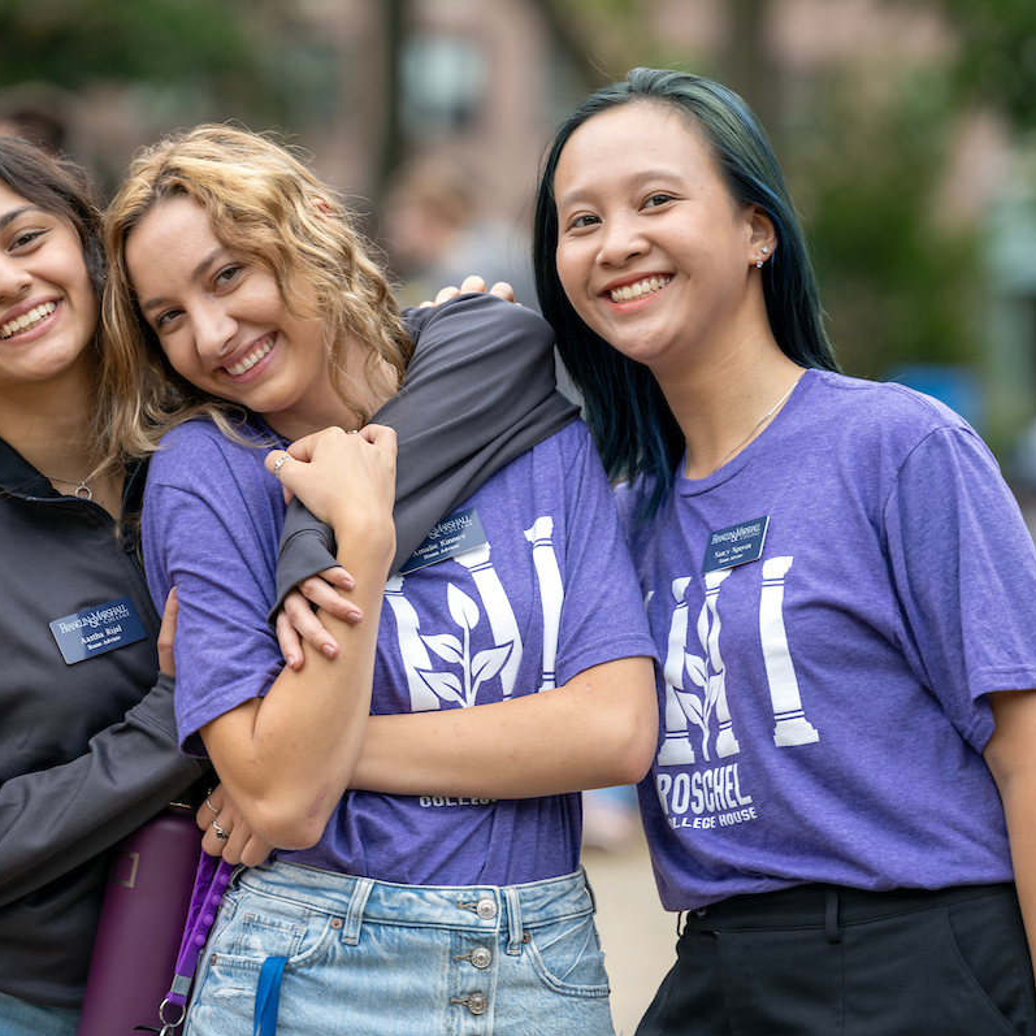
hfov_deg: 8.3
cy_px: 519
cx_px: 451
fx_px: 7144
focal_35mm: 211
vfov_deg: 8.3
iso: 200
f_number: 3.5
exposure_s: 1/250
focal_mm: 165
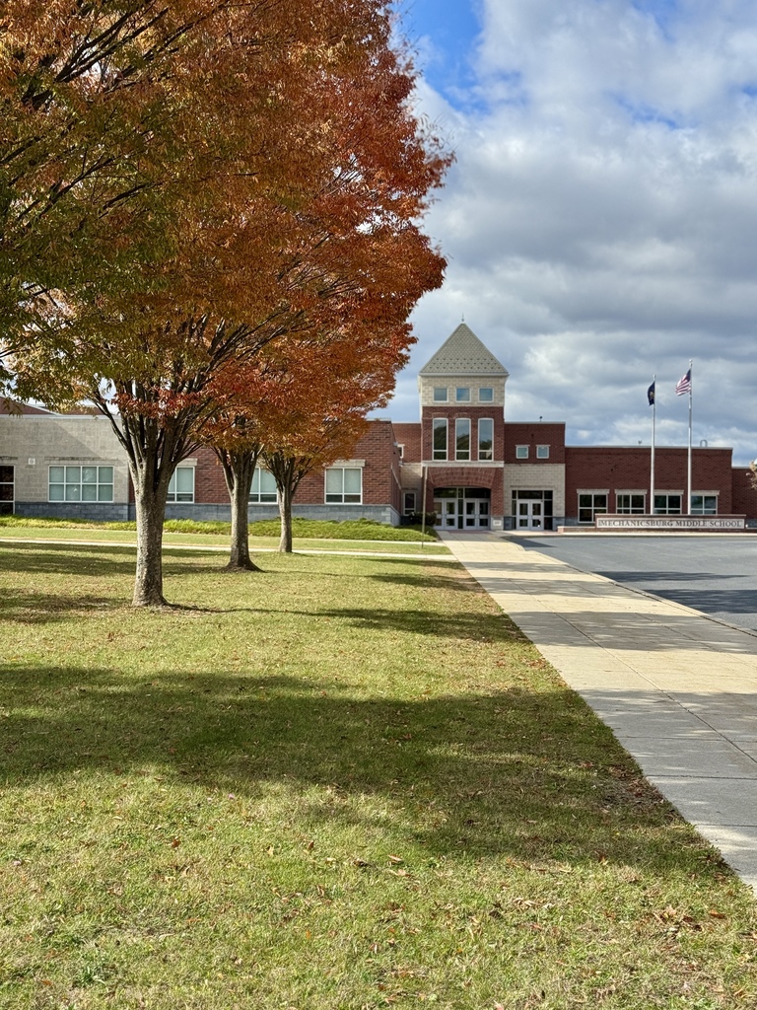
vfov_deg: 39.7
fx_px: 1400
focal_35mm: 48
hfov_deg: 30.3
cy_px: 505
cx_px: 378
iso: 64
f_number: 1.78
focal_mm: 6.76
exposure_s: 1/4049
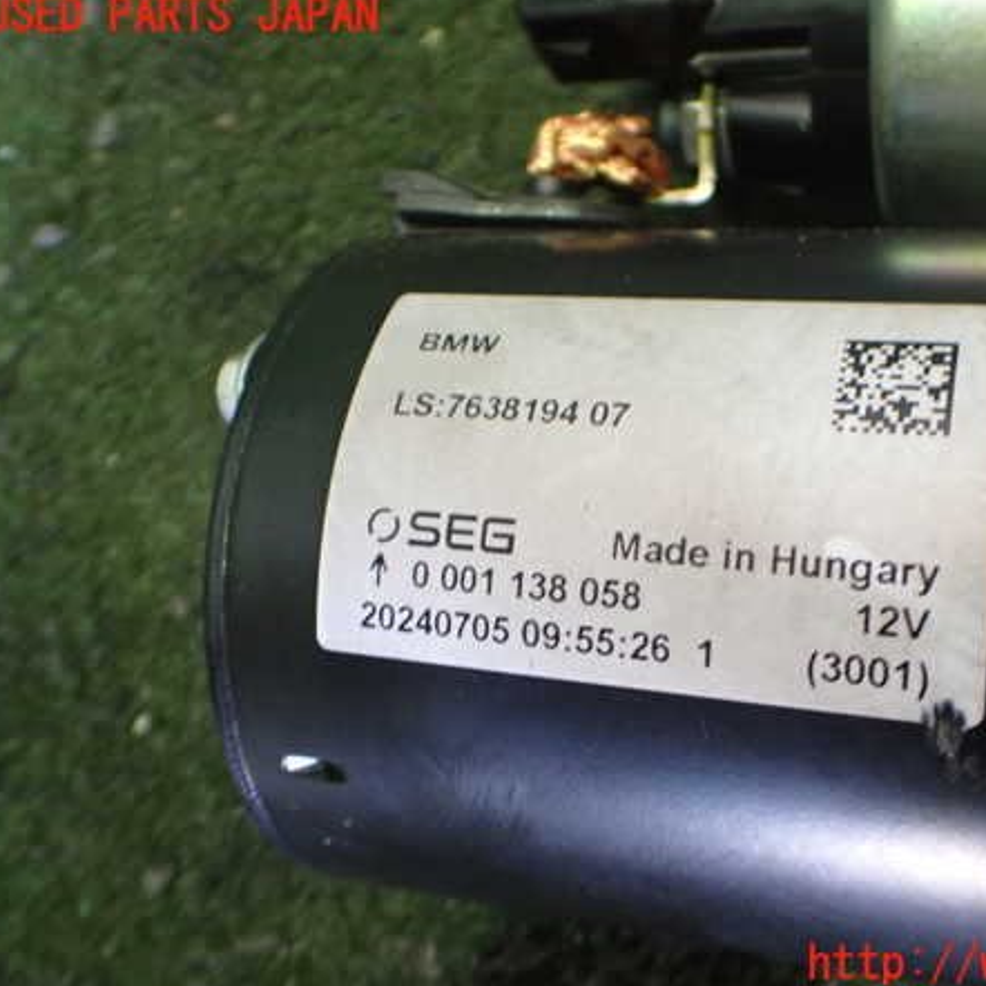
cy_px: 491
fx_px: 1160
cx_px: 642
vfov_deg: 46.0
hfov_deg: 45.5
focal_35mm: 36
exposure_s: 1/50
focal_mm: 5.4
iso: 800
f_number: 2.3
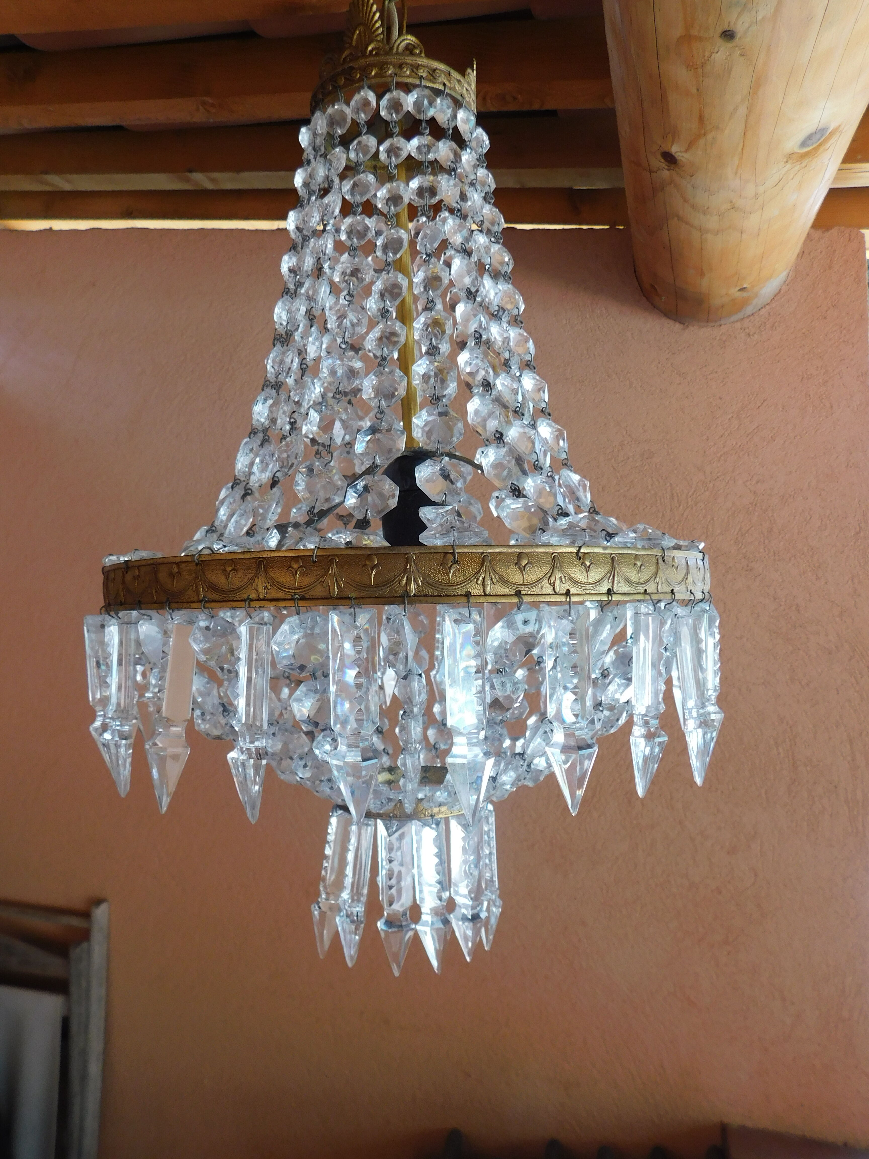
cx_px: 434
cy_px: 580
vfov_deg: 73.9
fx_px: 770
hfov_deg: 58.9
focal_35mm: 23
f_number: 3
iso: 125
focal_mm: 4
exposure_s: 1/100
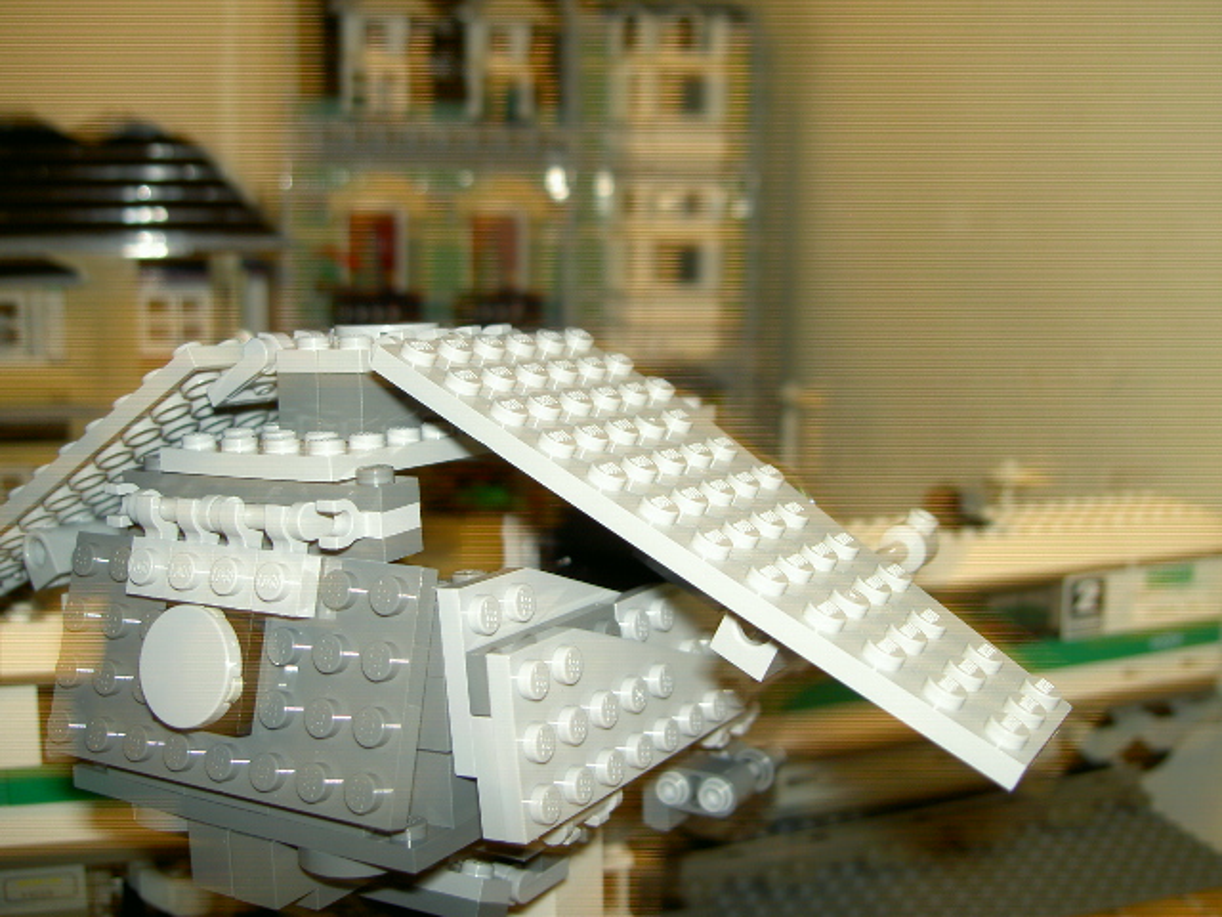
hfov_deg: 47.9
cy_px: 458
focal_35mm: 39
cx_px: 611
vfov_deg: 36.8
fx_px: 1377
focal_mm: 8
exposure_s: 1/60
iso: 50
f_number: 2.8
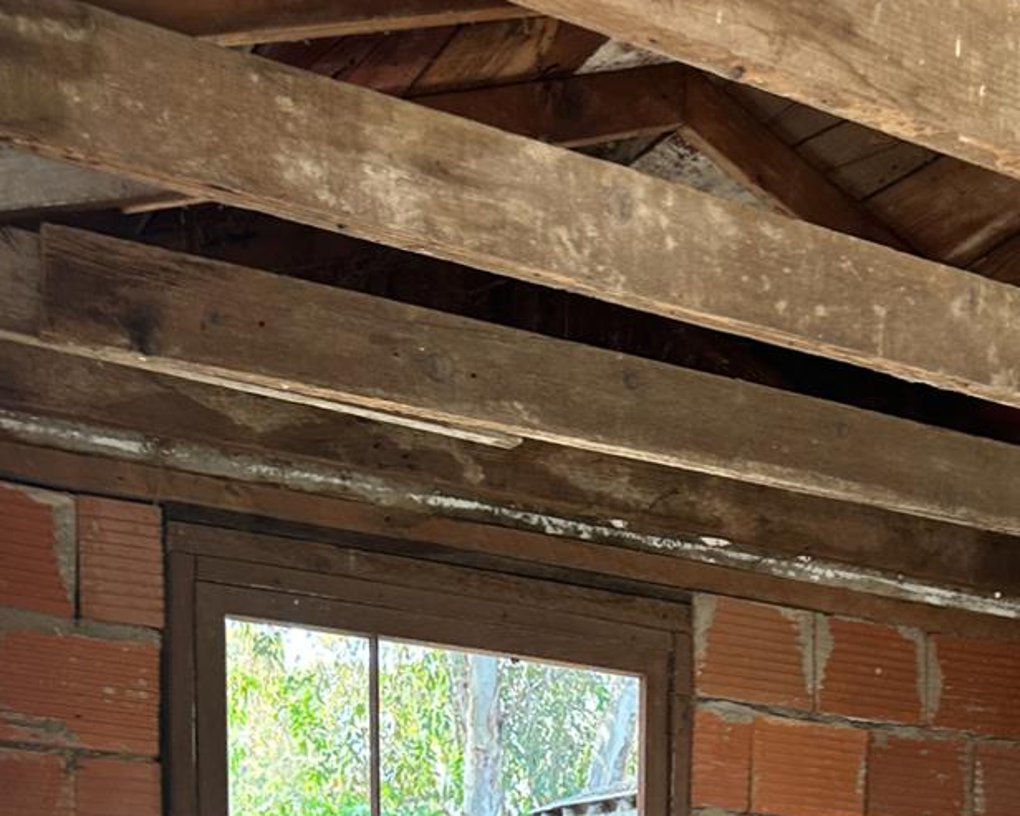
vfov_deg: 22.5
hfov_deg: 32.0
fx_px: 1721
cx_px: 839
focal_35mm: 57
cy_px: 1175
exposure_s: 1/121
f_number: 1.78
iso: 160
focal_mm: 6.86
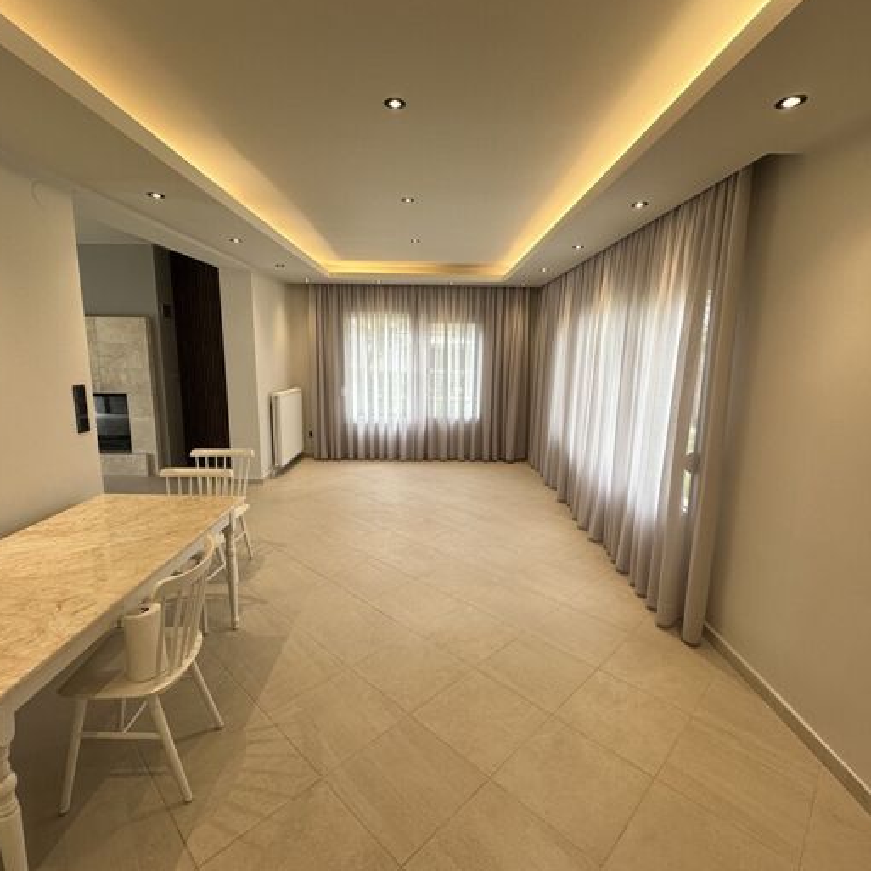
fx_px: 484
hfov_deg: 84.0
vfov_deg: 84.0
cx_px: 437
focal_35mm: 17
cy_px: 436
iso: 64
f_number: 2.2
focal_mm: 2.22
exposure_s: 1/100
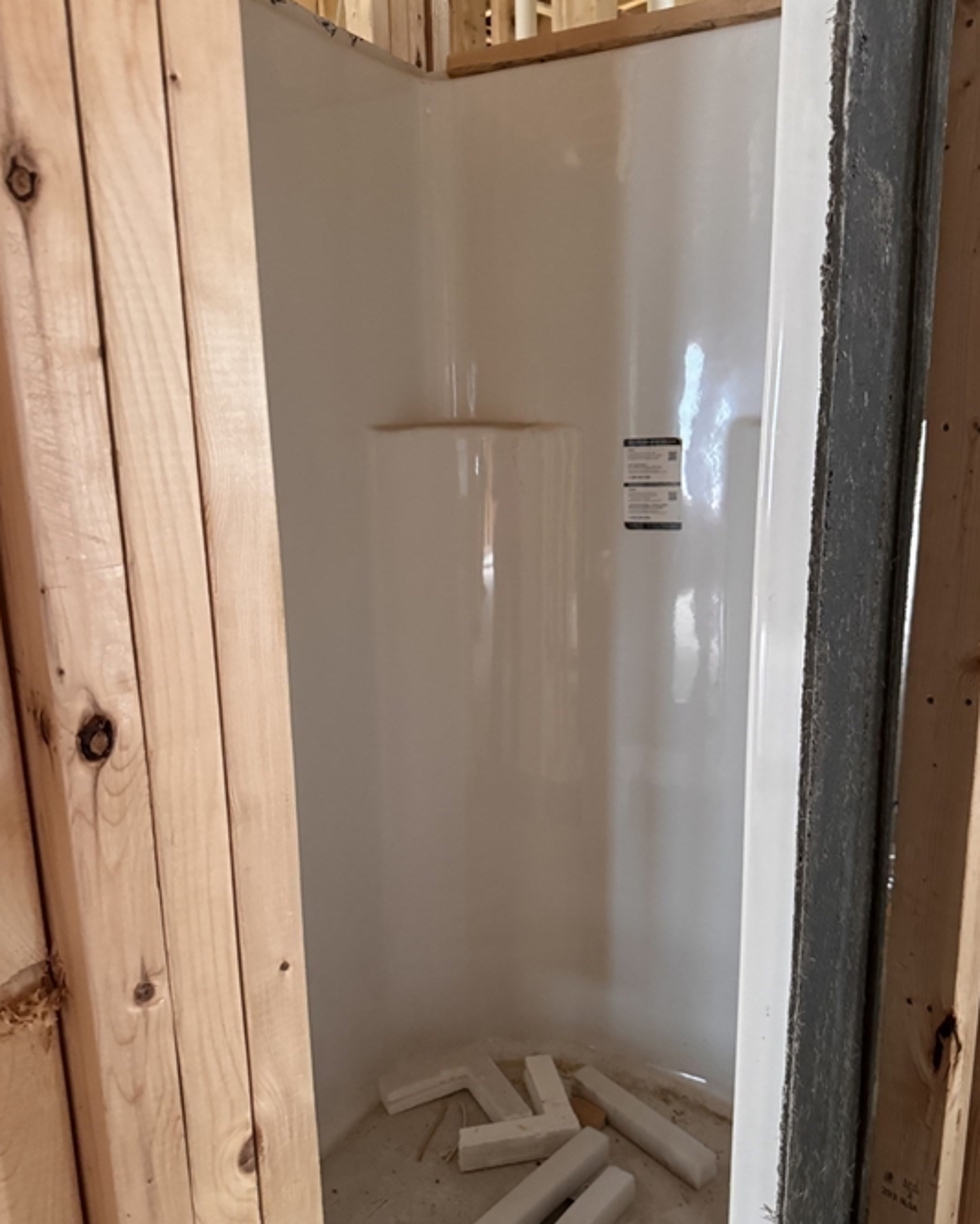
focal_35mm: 27
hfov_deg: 53.2
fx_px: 979
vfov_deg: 64.1
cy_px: 625
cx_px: 509
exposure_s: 1/60
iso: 800
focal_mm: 6.76
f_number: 1.78
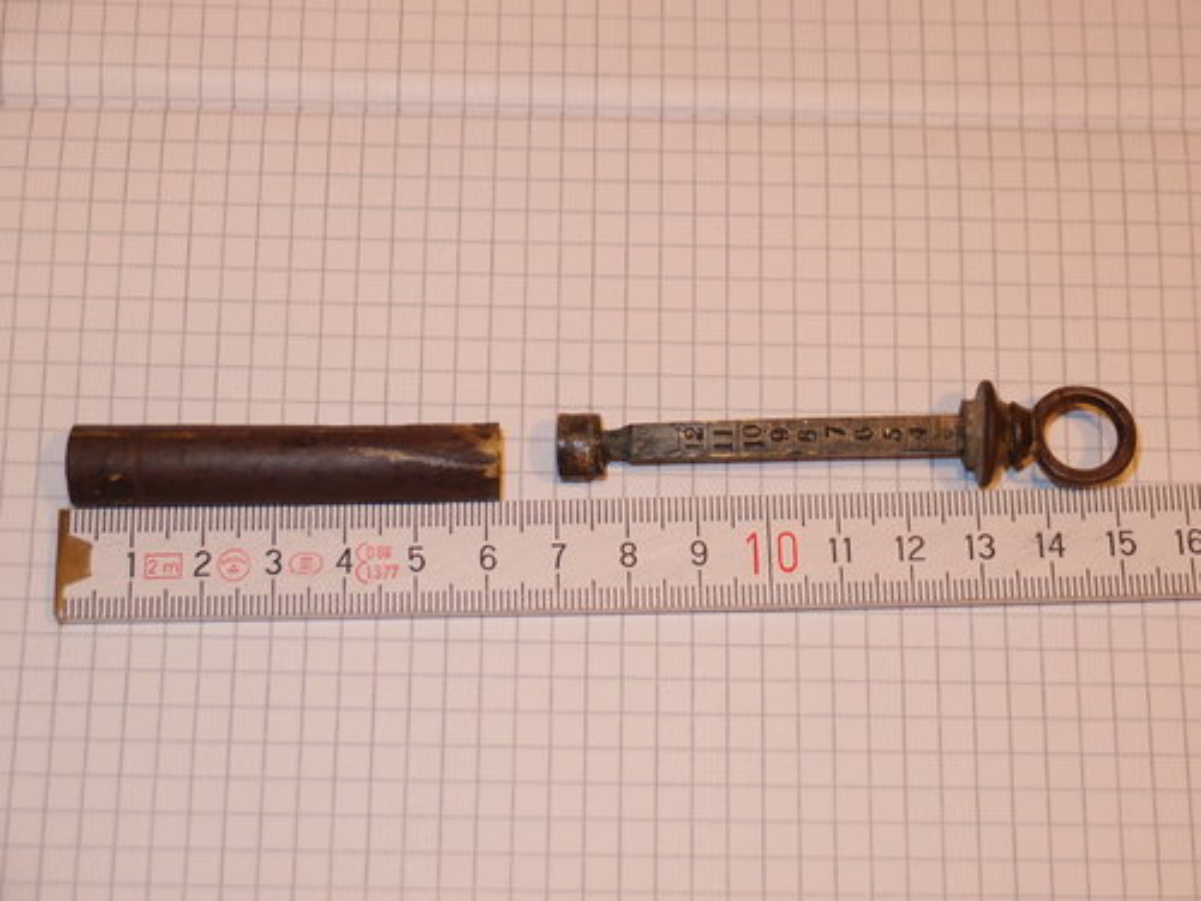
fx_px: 2255
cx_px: 600
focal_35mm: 65
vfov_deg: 22.6
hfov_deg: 29.8
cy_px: 450
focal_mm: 14.05
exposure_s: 1/160
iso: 250
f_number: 2.2
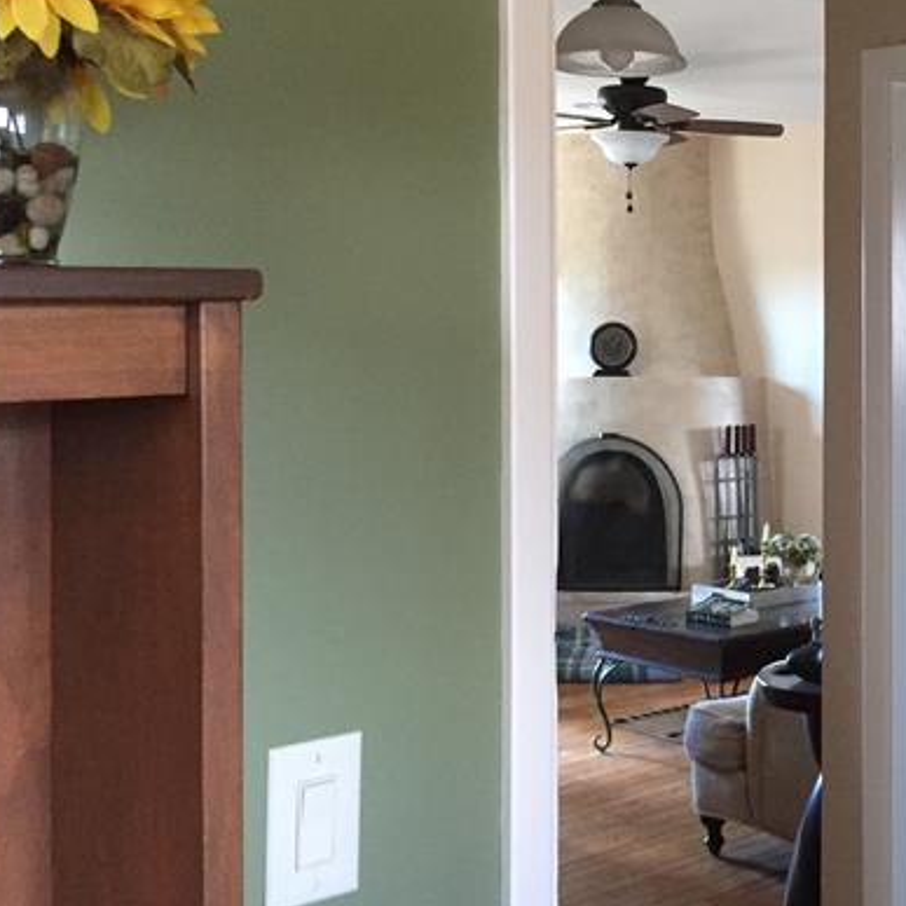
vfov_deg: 31.9
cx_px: 794
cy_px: 302
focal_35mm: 53
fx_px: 1569
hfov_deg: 30.9
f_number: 2.2
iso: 250
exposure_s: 1/24
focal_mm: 4.15
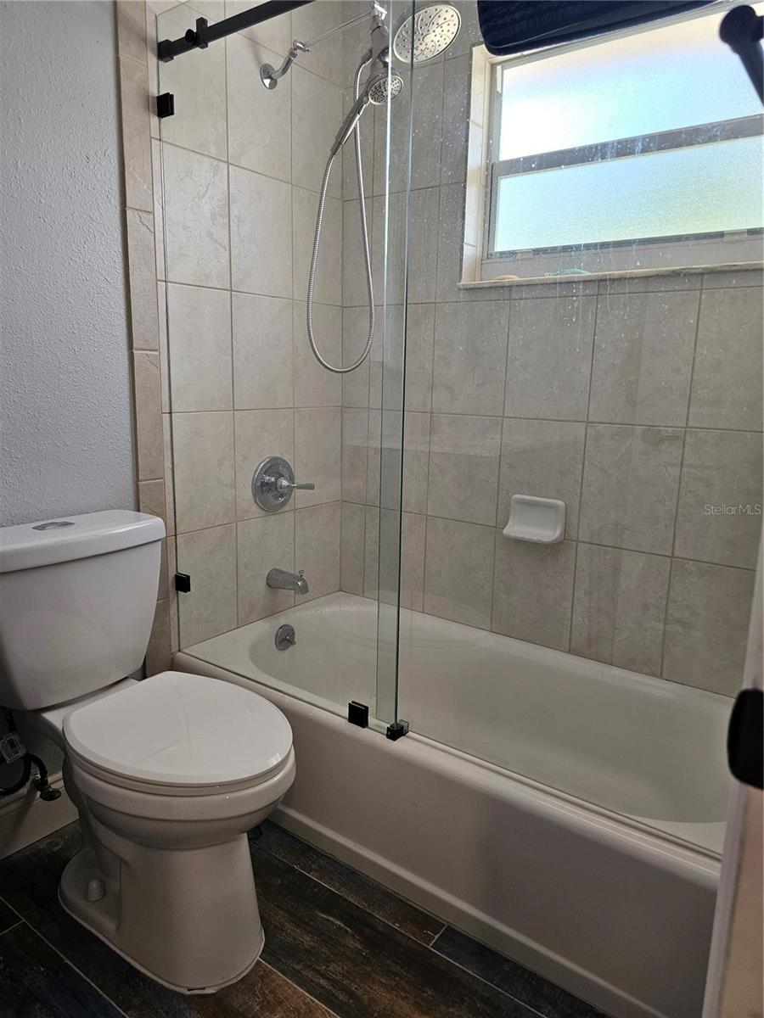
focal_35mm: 23
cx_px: 382
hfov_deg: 58.9
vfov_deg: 73.9
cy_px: 509
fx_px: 677
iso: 160
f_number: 1.7
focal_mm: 6.3
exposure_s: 1/120
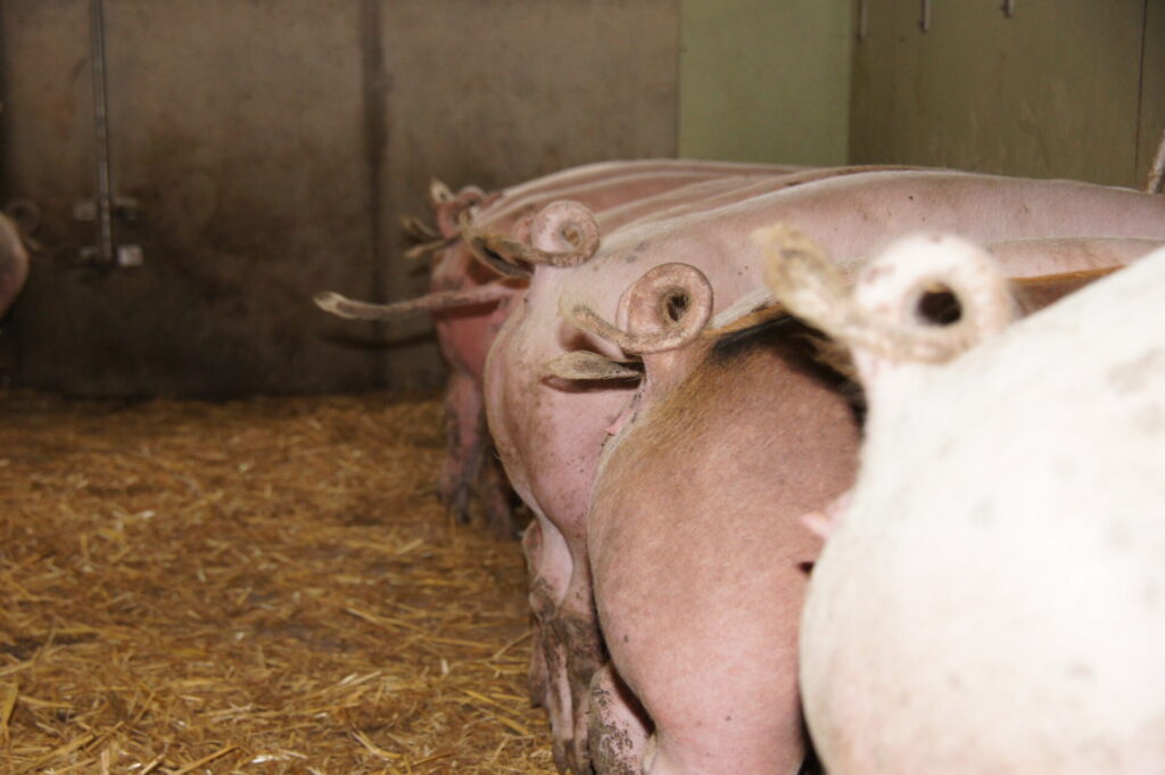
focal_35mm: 60
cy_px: 388
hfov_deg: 33.4
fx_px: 1940
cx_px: 582
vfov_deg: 22.6
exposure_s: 1/80
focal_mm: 40
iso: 800
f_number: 4.5
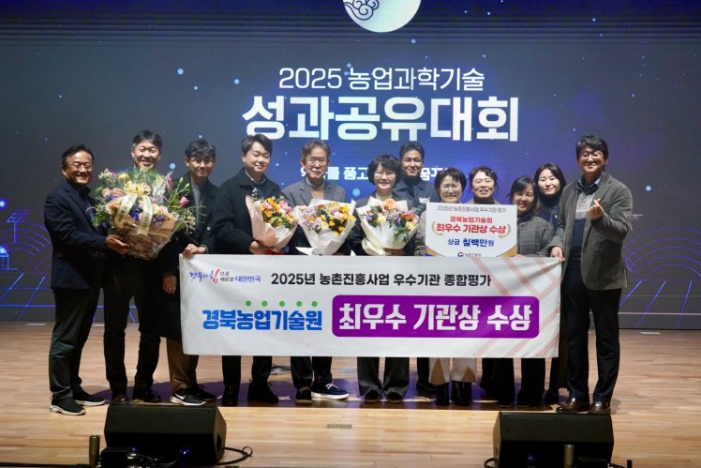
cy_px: 247
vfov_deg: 29.3
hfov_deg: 42.7
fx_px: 896
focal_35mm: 46
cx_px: 364
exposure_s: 1/250
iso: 2500
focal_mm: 43
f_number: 5.6
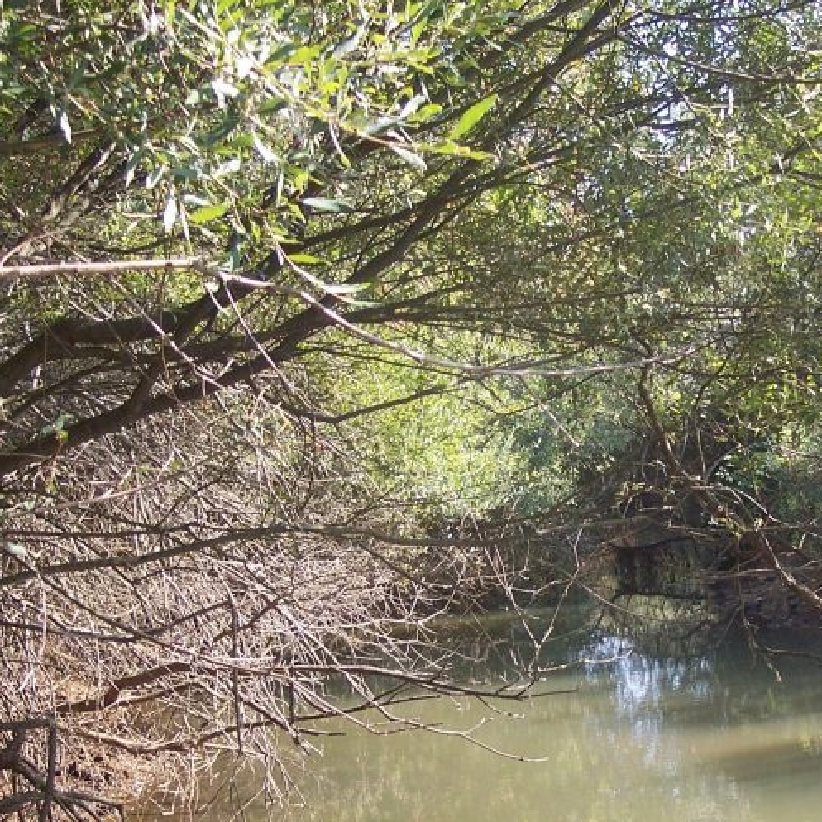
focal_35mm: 71
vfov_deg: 24.3
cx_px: 581
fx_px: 1907
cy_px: 498
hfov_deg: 24.1
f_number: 3.4
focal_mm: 8
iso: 100
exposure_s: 1/250
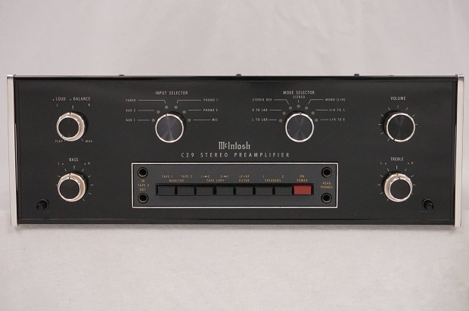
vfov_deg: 18.1
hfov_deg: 27.0
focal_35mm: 75
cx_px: 234
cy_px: 156
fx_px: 975
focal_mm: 50
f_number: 9
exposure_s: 1/200
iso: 3200
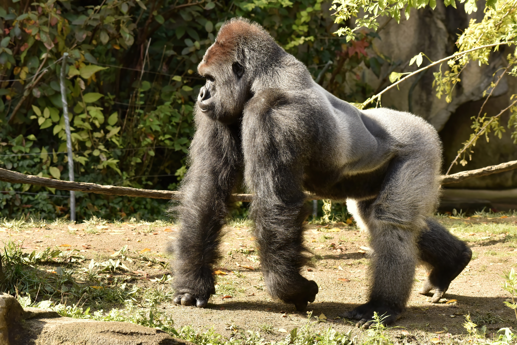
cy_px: 172
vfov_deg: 6.9
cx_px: 258
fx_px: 2873
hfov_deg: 10.3
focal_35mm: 200
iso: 800
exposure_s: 1/640
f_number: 8
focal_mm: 200
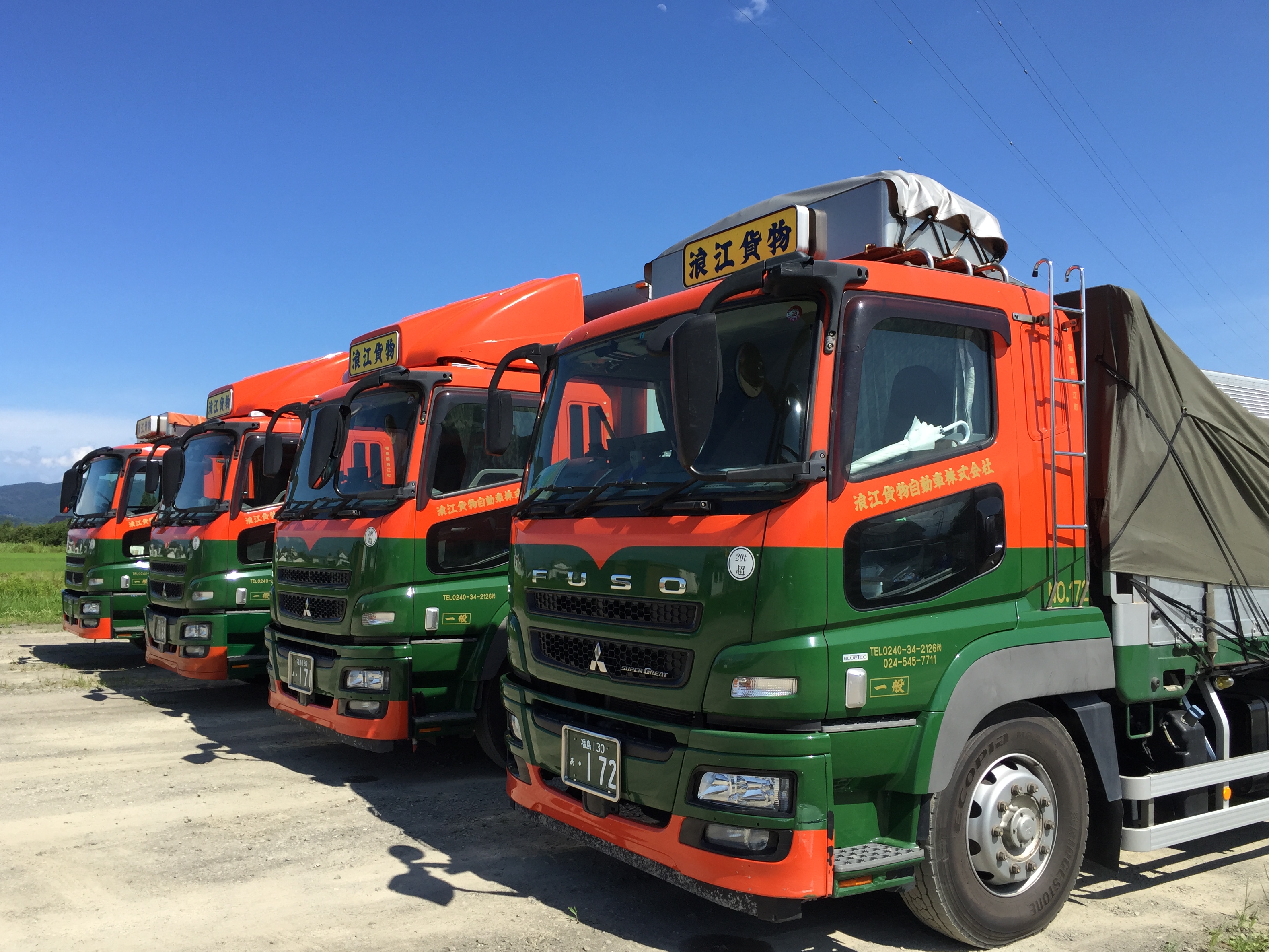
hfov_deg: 60.0
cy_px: 490
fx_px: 1100
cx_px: 629
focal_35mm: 30
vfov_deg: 46.8
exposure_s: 1/1412
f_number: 2.2
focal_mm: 4.15
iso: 32
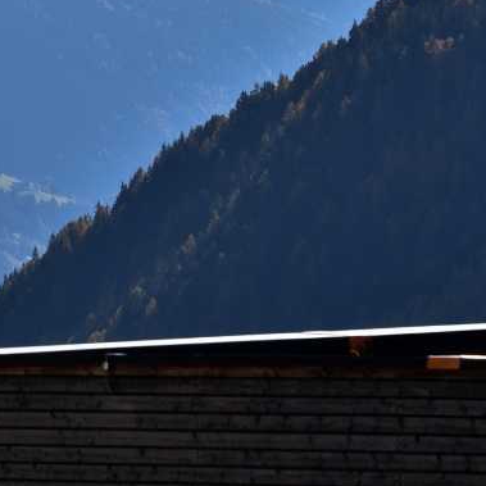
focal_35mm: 545
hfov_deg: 3.2
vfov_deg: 3.2
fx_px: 8657
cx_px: -56
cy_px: -141
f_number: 11
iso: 160
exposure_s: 1/800
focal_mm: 150
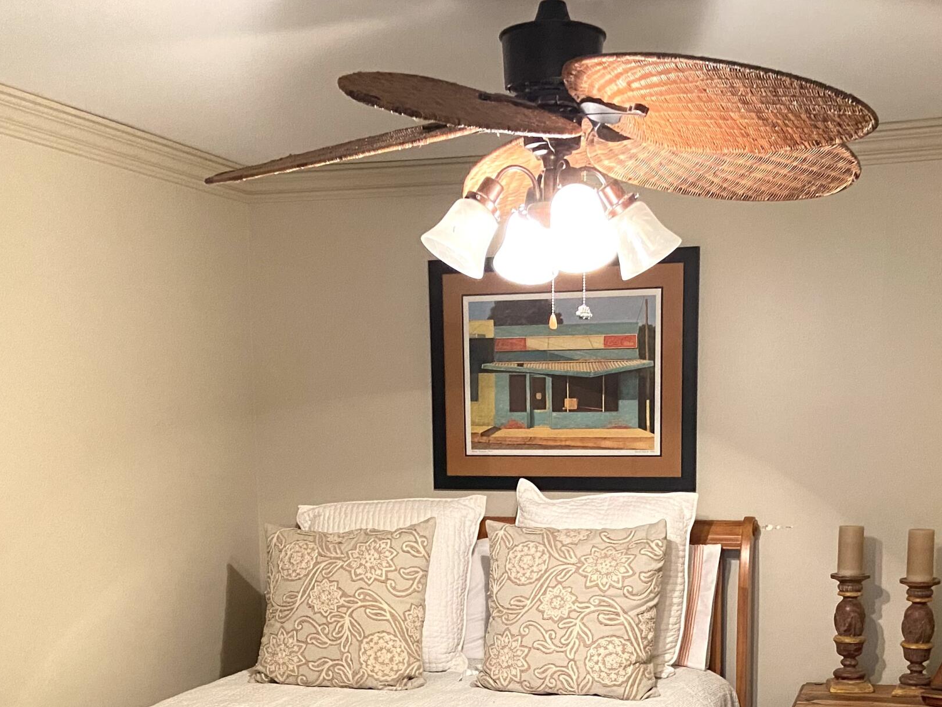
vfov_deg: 29.1
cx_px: 532
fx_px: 1306
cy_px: 631
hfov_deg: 39.6
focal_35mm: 48
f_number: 1.8
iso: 640
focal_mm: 4.25
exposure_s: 1/40
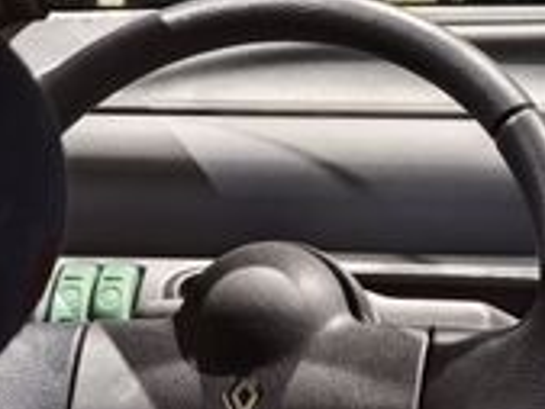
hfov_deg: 8.6
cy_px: 399
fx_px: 3561
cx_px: 768
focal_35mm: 226
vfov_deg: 6.6
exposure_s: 1/18.3
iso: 1000
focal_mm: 11.5
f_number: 1.8
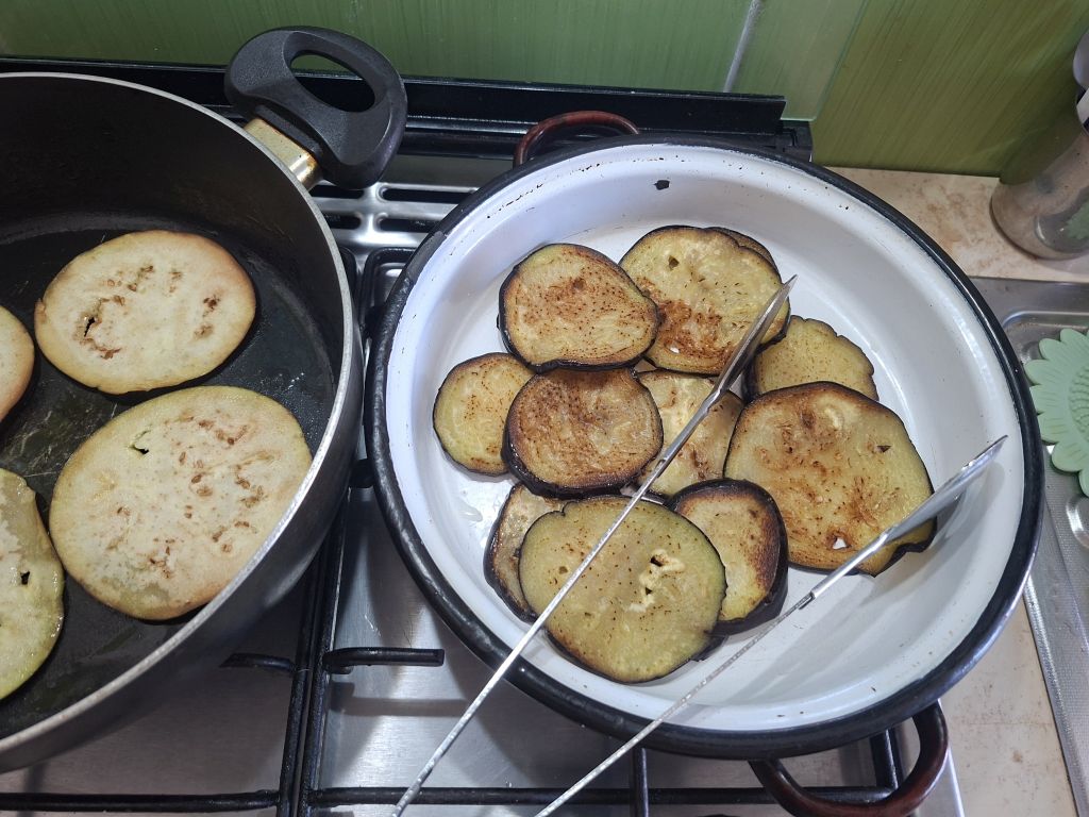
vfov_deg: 58.9
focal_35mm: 23
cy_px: 408
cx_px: 544
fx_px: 724
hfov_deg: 73.9
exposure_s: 1/50
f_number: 1.8
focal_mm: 5.54
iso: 250
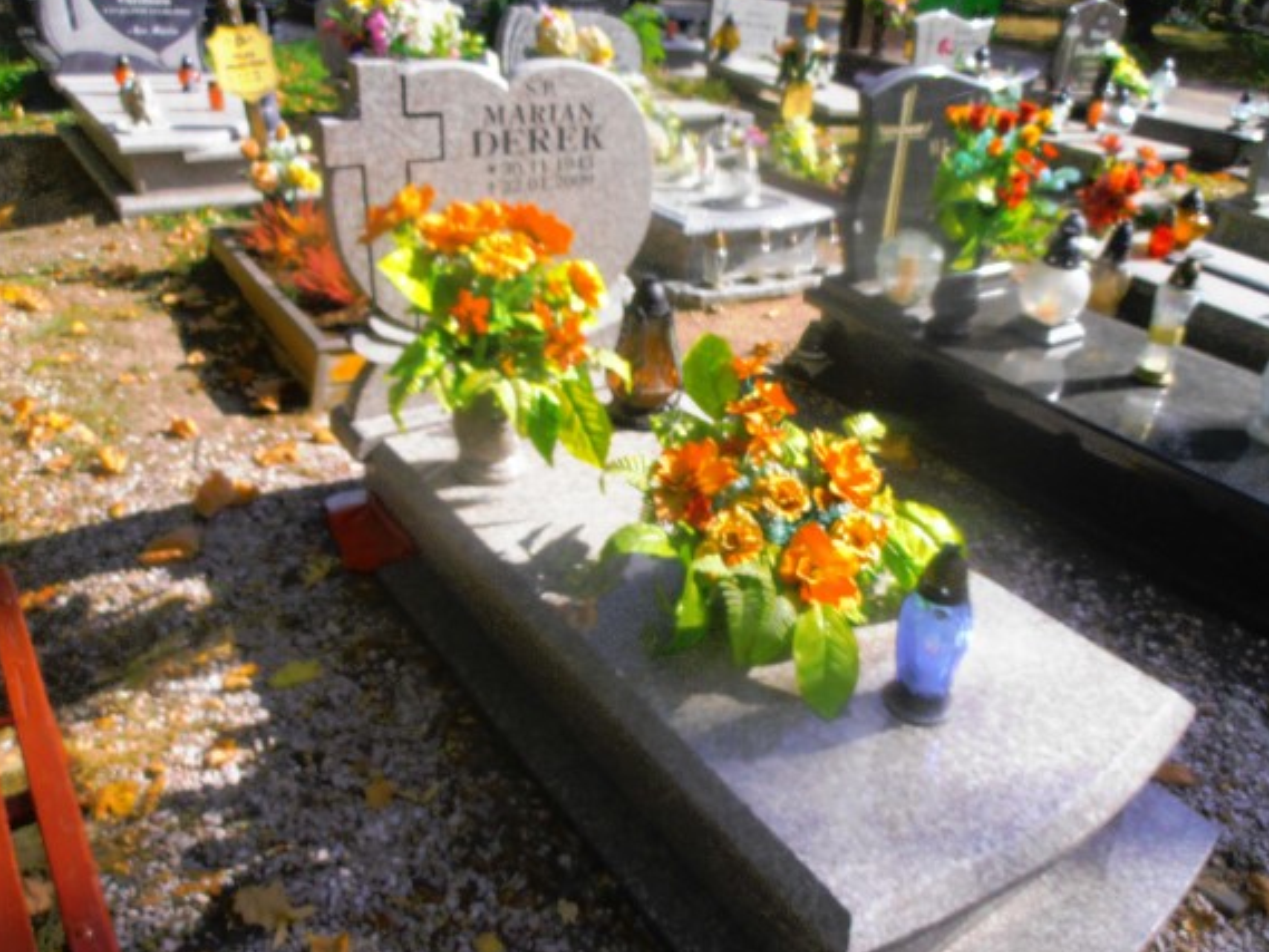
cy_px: 468
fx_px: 990
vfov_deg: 51.4
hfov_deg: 65.1
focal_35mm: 27
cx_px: 705
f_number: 3
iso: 80
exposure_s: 1/640
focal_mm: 4.2
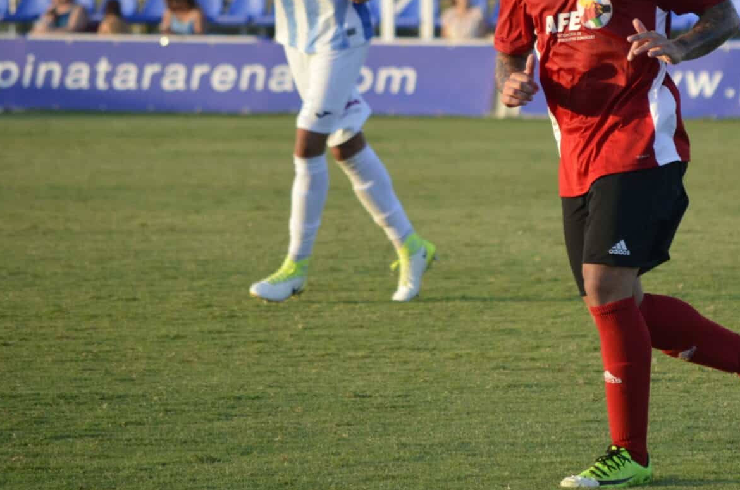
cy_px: 103
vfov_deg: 3.3
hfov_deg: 4.9
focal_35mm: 420
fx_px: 8616
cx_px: 561
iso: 800
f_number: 5.3
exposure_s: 1/1000
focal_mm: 160
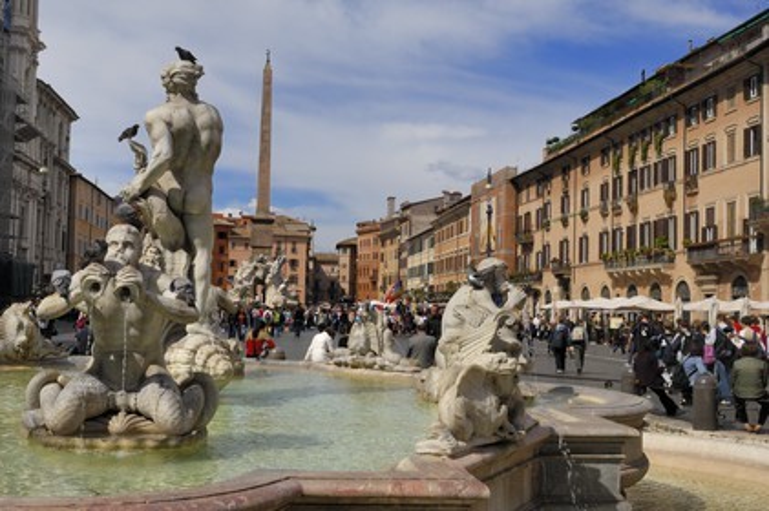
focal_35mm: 42
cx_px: 384
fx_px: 896
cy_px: 256
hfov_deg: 46.4
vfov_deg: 31.8
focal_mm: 28
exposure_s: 1/160
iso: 100
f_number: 15
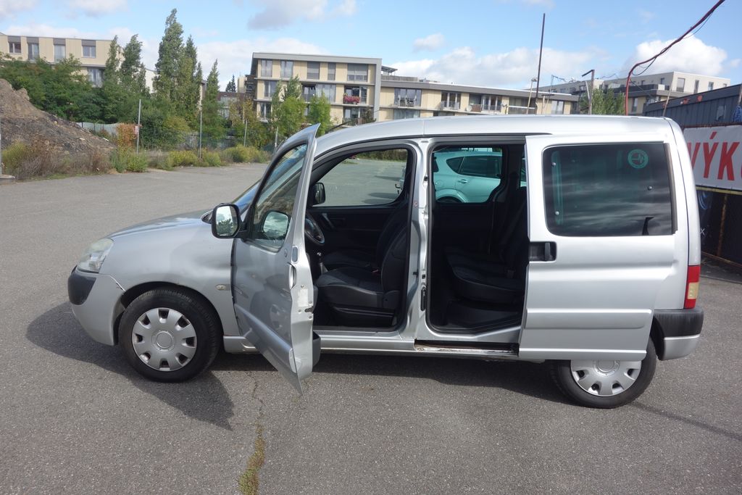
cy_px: 248
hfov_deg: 65.5
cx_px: 371
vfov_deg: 46.4
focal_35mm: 28
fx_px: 577
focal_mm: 10.4
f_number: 5.6
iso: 125
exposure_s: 1/200
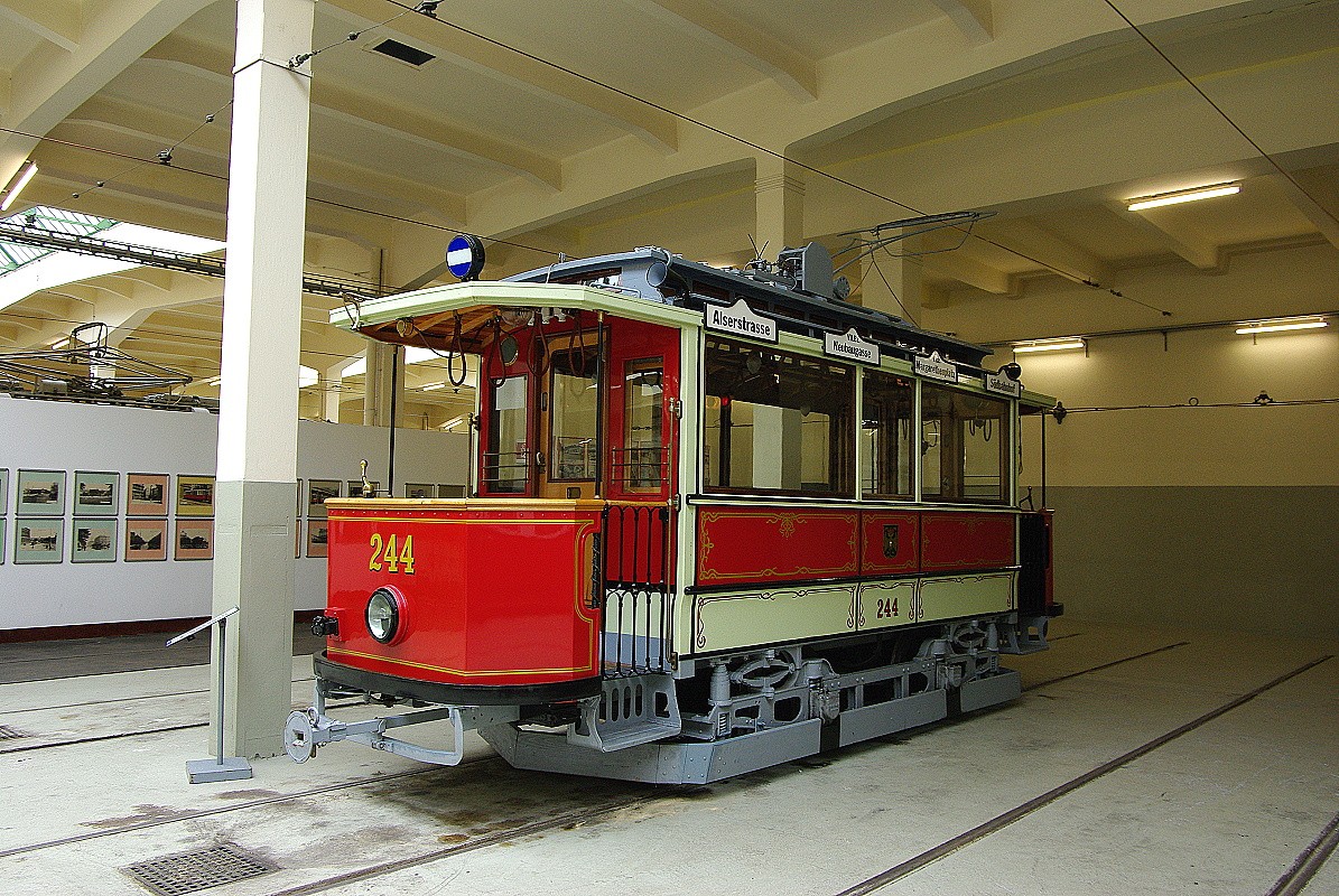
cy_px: 448
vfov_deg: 46.5
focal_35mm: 28
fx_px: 1043
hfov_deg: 65.4
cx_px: 670
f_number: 8
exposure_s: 1/15
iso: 400
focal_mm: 19
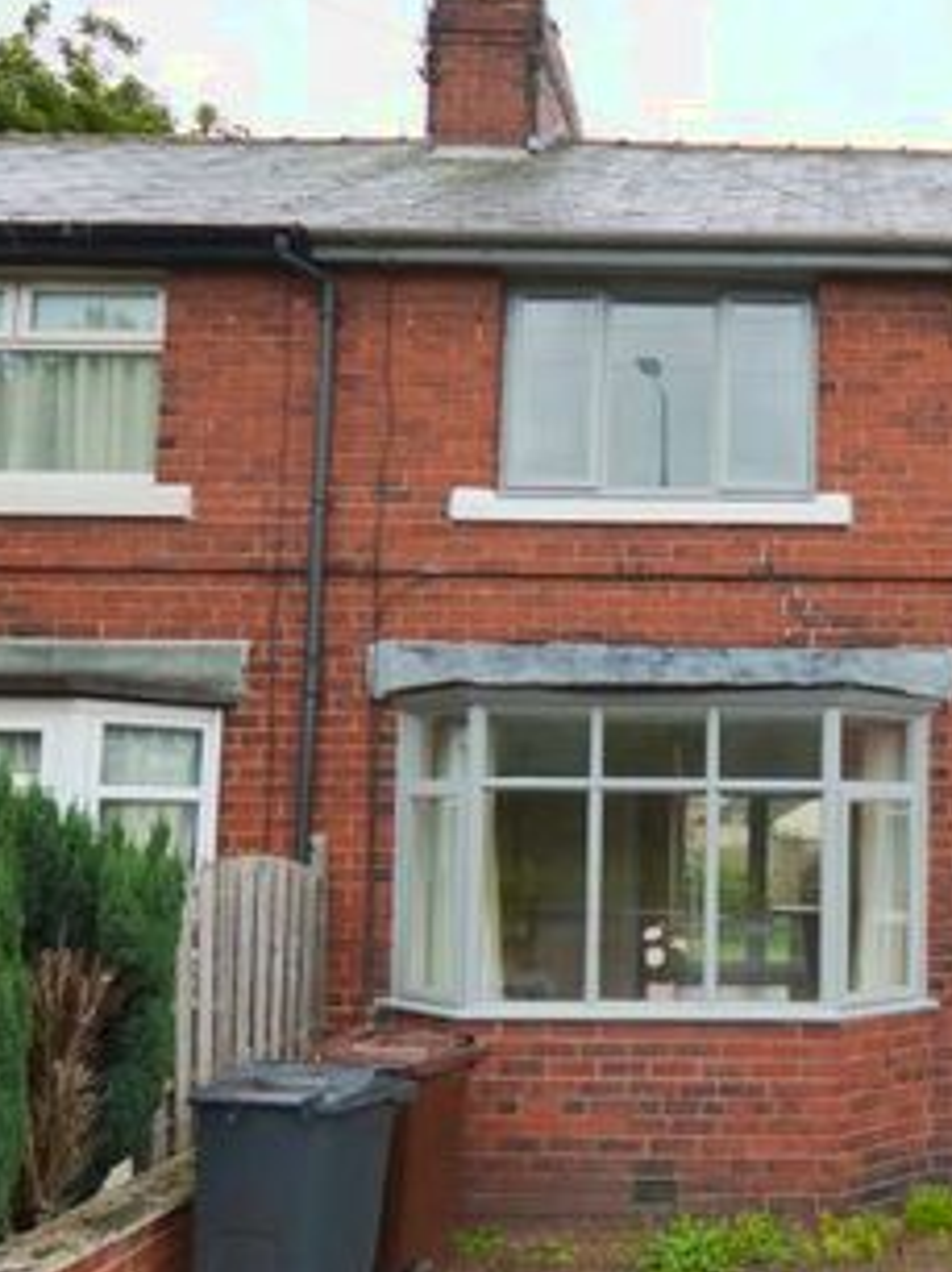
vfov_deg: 55.2
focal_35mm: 33
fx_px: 1212
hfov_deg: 39.1
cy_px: 719
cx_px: 898
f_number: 3.5
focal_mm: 10
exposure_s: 1/640
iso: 100
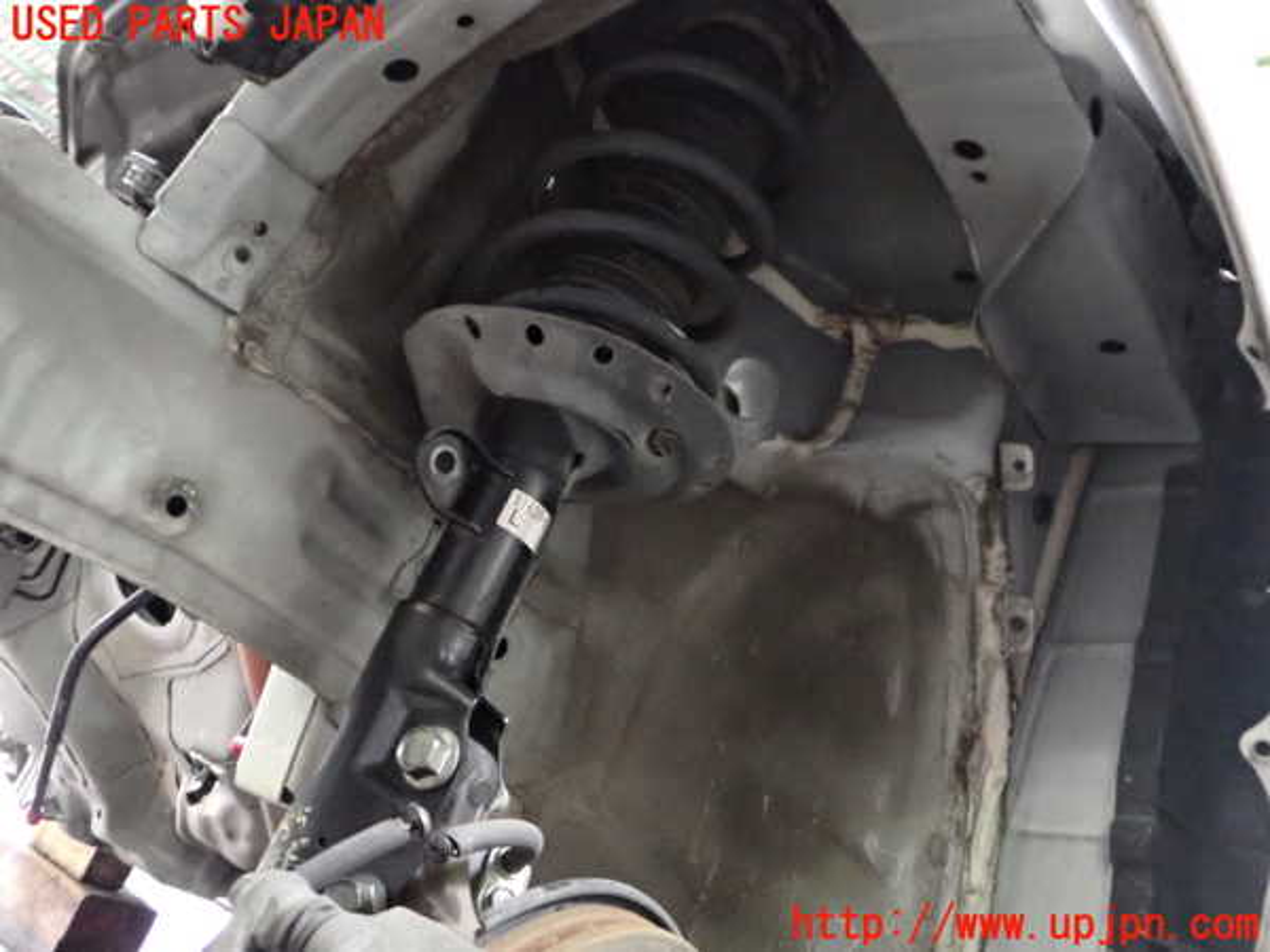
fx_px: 1101
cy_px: 476
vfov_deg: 46.8
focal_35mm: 30
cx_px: 635
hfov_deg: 60.0
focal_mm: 5.4
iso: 3200
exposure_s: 1/50
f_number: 2.3
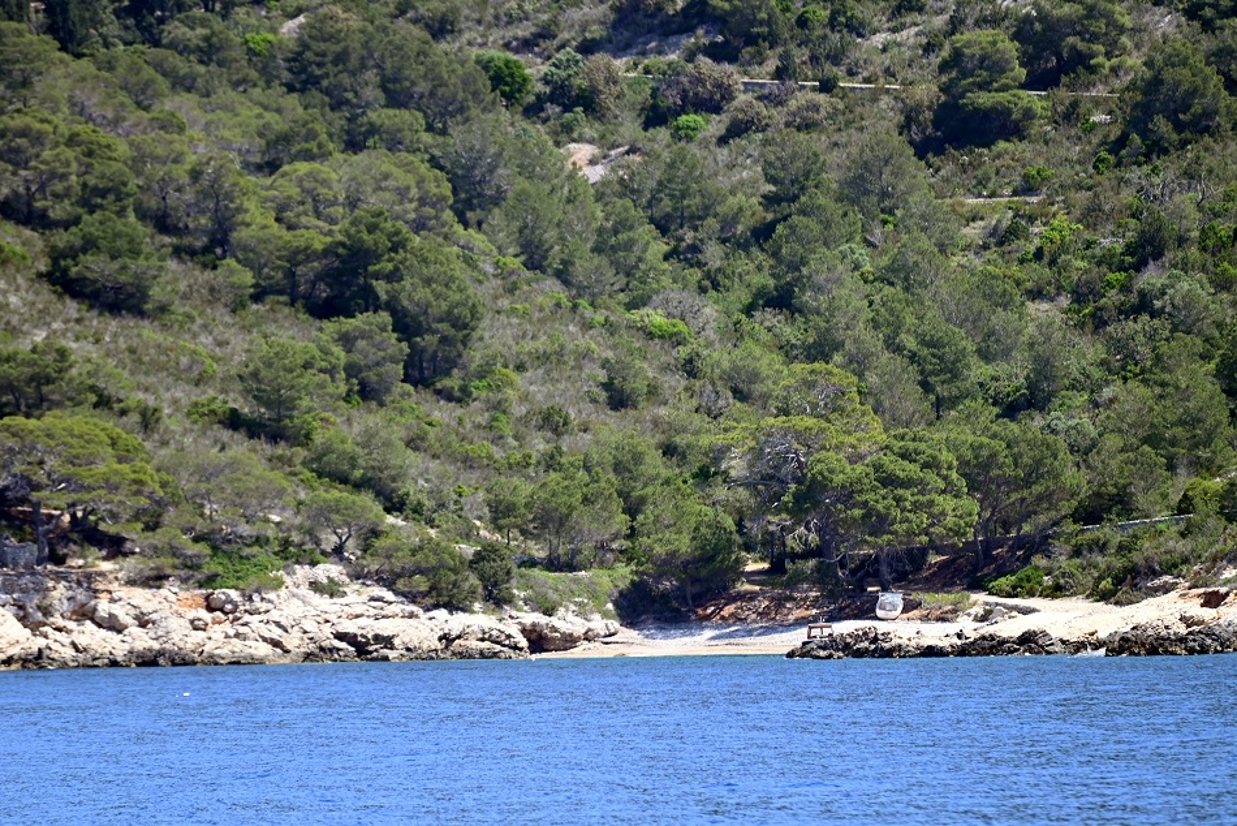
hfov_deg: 7.4
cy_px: 413
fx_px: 9623
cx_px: 618
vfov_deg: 4.9
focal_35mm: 280
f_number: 5.6
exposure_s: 1/800
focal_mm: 280
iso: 400
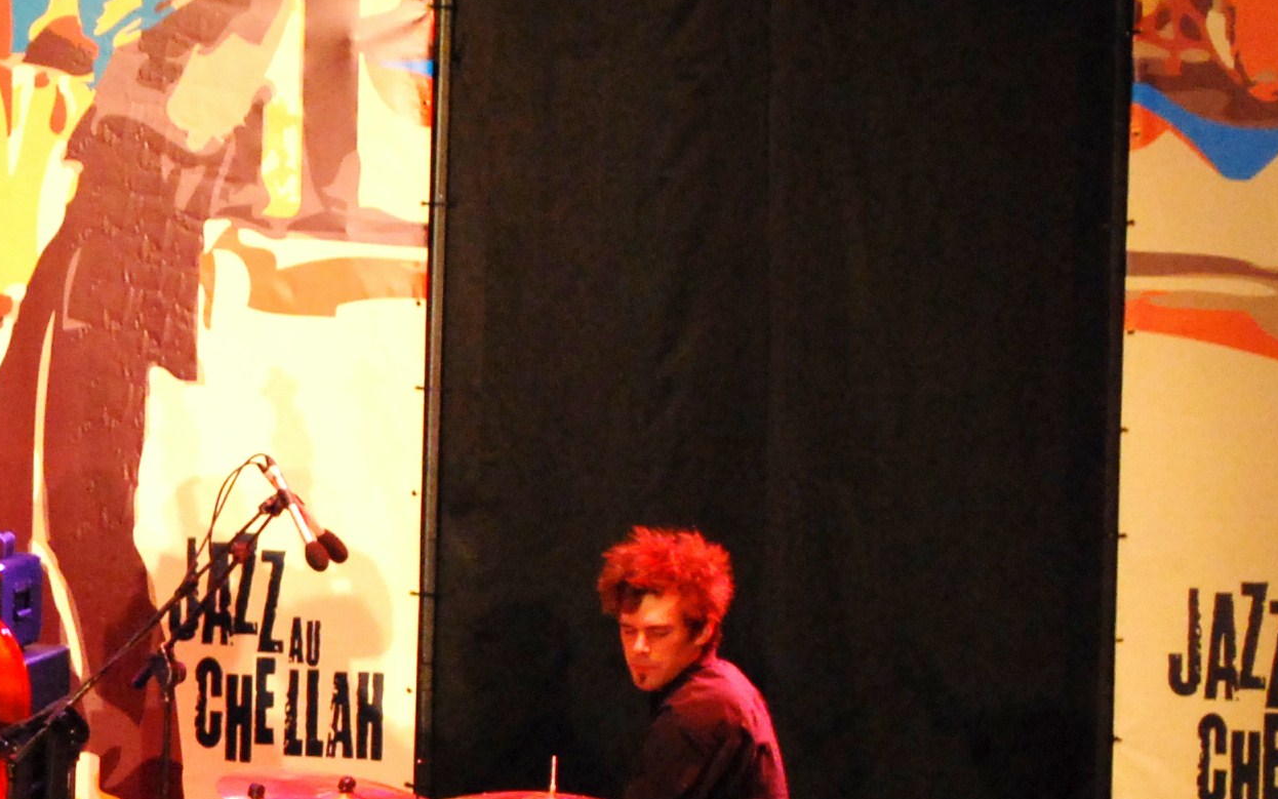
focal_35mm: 262
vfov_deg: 5.0
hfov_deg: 7.9
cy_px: 617
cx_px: -615
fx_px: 9112
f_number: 5.6
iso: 800
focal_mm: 55
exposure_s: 1/40
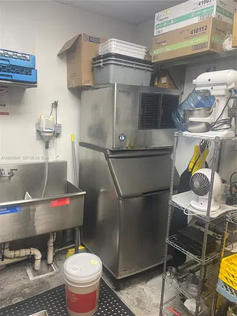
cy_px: 158
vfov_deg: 67.3
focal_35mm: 26
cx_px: 118
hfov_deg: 53.1
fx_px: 237
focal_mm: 4.25
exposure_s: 1/60
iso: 125
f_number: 1.8
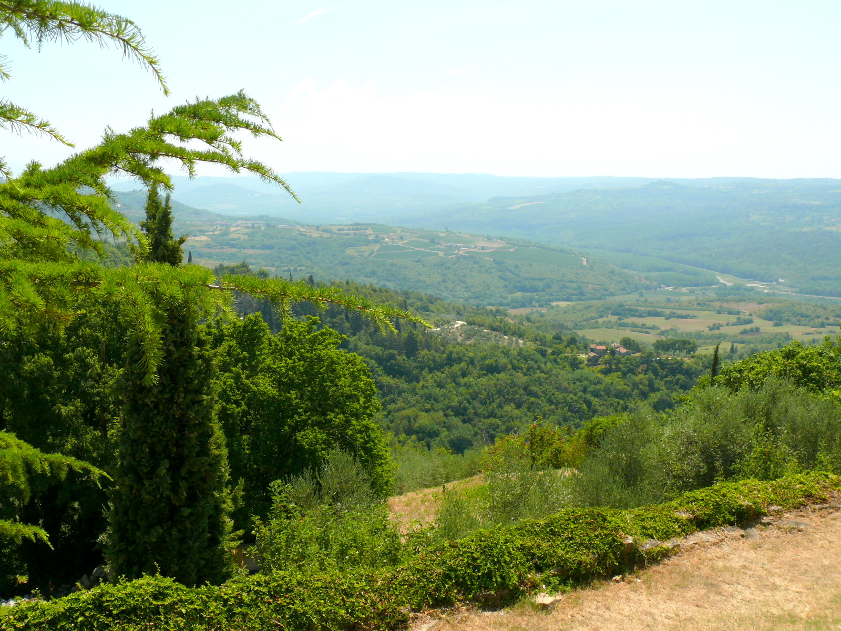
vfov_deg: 40.7
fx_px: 850
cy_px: 316
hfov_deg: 52.6
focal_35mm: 35
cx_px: 420
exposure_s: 1/200
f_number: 5
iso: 100
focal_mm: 7.4
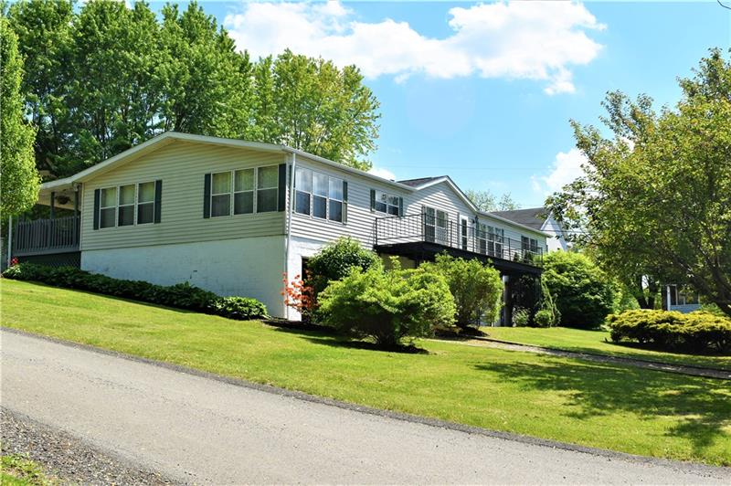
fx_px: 761
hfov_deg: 51.3
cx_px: 366
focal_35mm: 38
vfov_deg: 35.4
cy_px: 243
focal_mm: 25
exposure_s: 1/200
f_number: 10
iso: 100
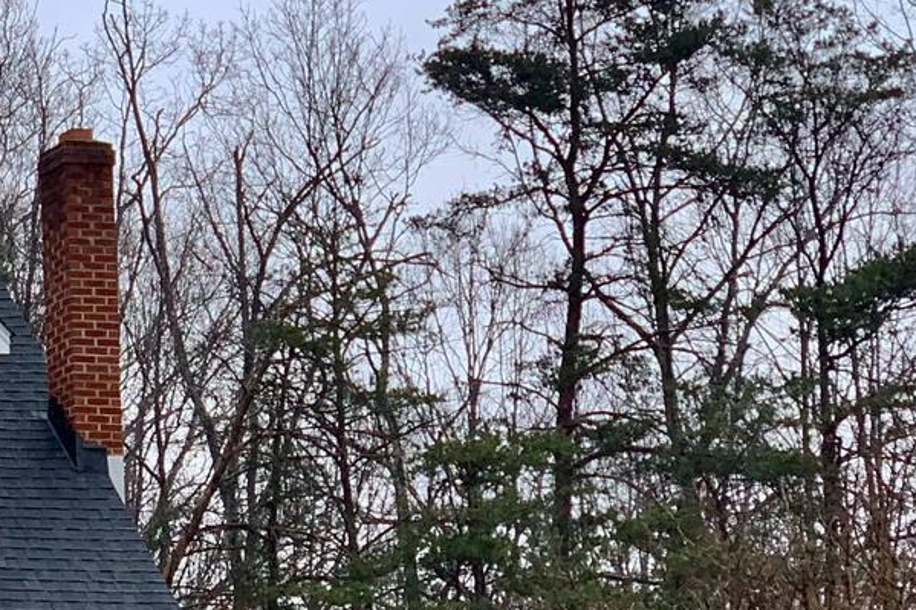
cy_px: 644
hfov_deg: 10.8
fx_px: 4706
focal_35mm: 185
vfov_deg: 7.4
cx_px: -349
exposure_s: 1/345
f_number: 2.4
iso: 16
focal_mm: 6
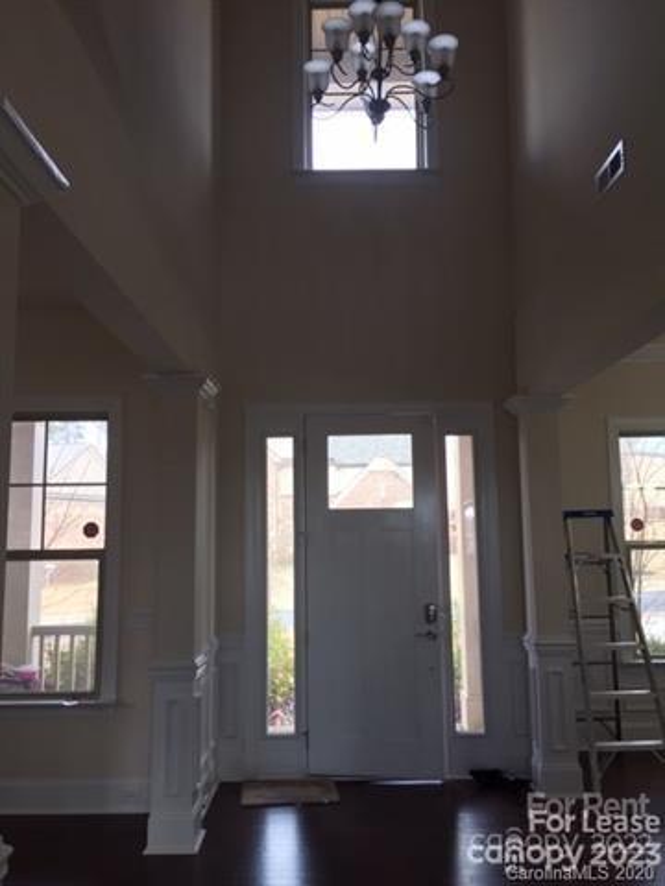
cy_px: 443
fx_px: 743
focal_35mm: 29
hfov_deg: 48.2
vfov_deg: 61.7
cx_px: 332
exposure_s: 1/60
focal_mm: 4.15
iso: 32
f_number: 2.2
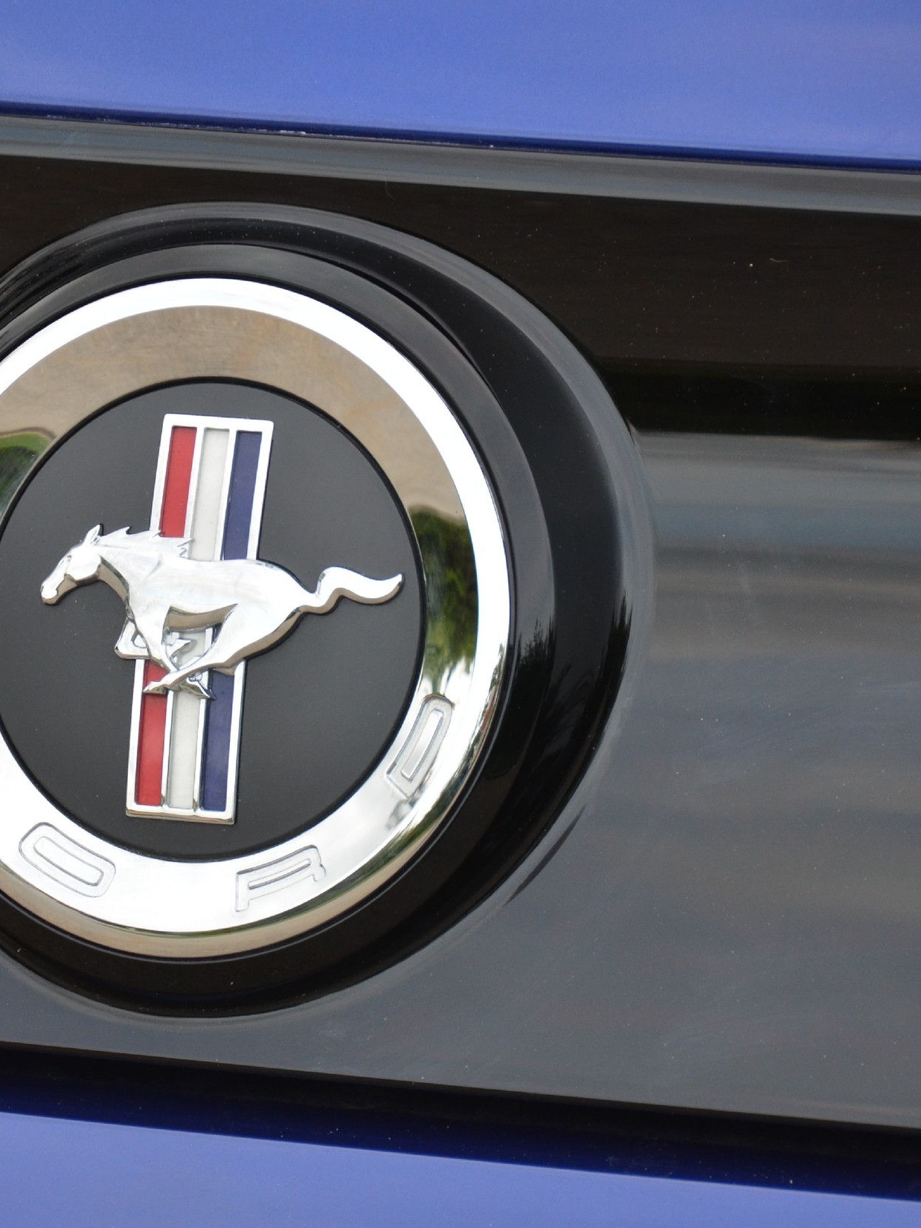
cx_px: 297
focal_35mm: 436
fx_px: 15469
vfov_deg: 4.5
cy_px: 615
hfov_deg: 3.4
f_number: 5.6
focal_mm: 200
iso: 800
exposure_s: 1/500
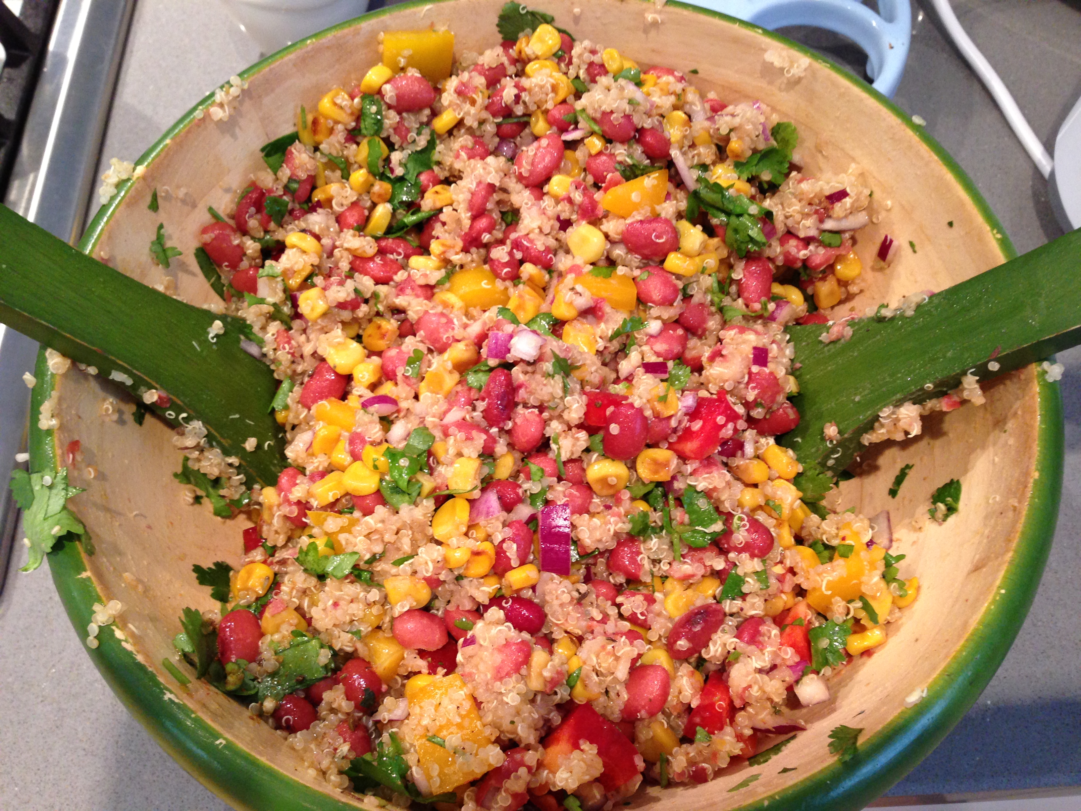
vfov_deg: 42.9
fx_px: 1031
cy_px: 406
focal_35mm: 33
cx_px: 540
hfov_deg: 55.4
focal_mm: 4.13
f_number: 2.4
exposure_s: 1/20
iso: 160
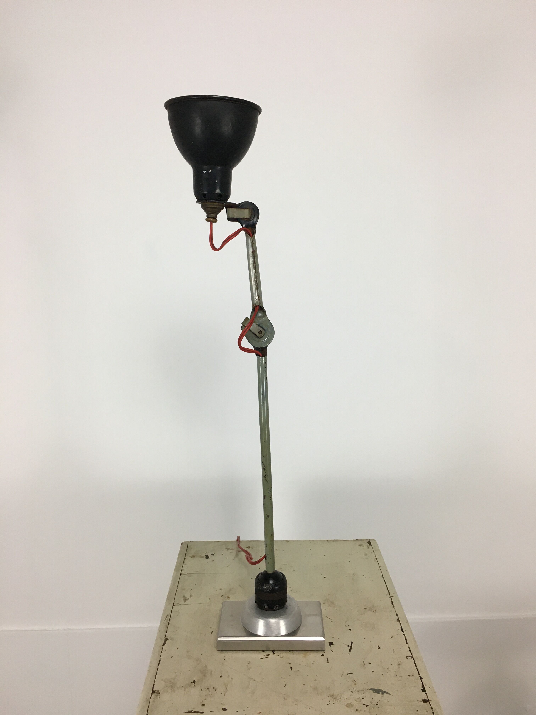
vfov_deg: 61.7
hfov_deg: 48.2
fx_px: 599
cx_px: 268
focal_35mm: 29
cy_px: 358
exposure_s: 1/33
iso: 32
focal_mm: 4.15
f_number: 2.2
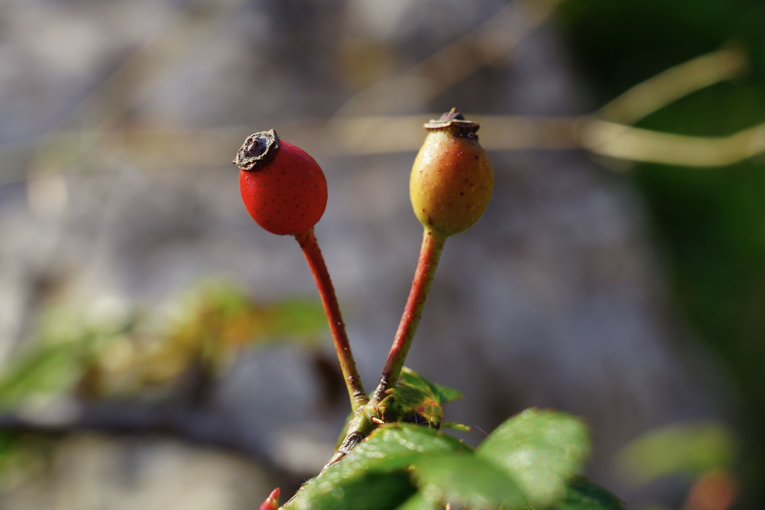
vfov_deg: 37.9
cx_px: 382
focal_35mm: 35
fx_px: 744
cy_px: 255
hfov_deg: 54.4
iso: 100
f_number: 7.1
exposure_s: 1/100
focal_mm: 35
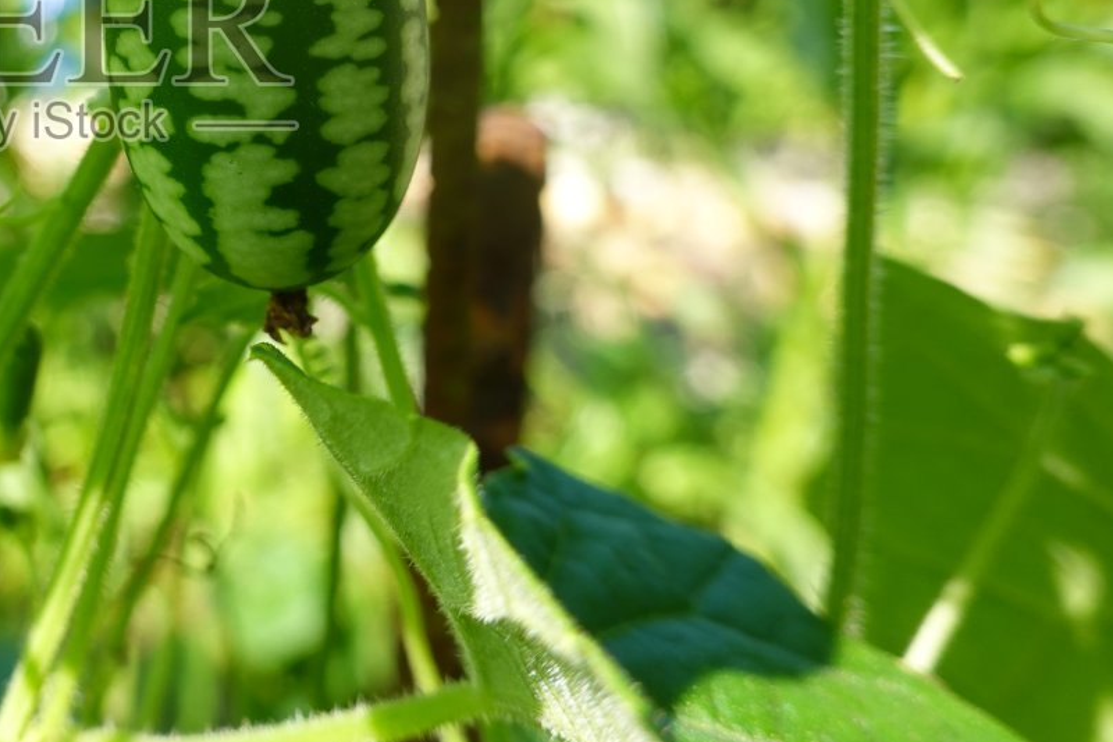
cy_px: 58
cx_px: 64
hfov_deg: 37.7
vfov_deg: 27.0
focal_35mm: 48
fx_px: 1484
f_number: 4
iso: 100
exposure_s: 1/200
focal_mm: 9
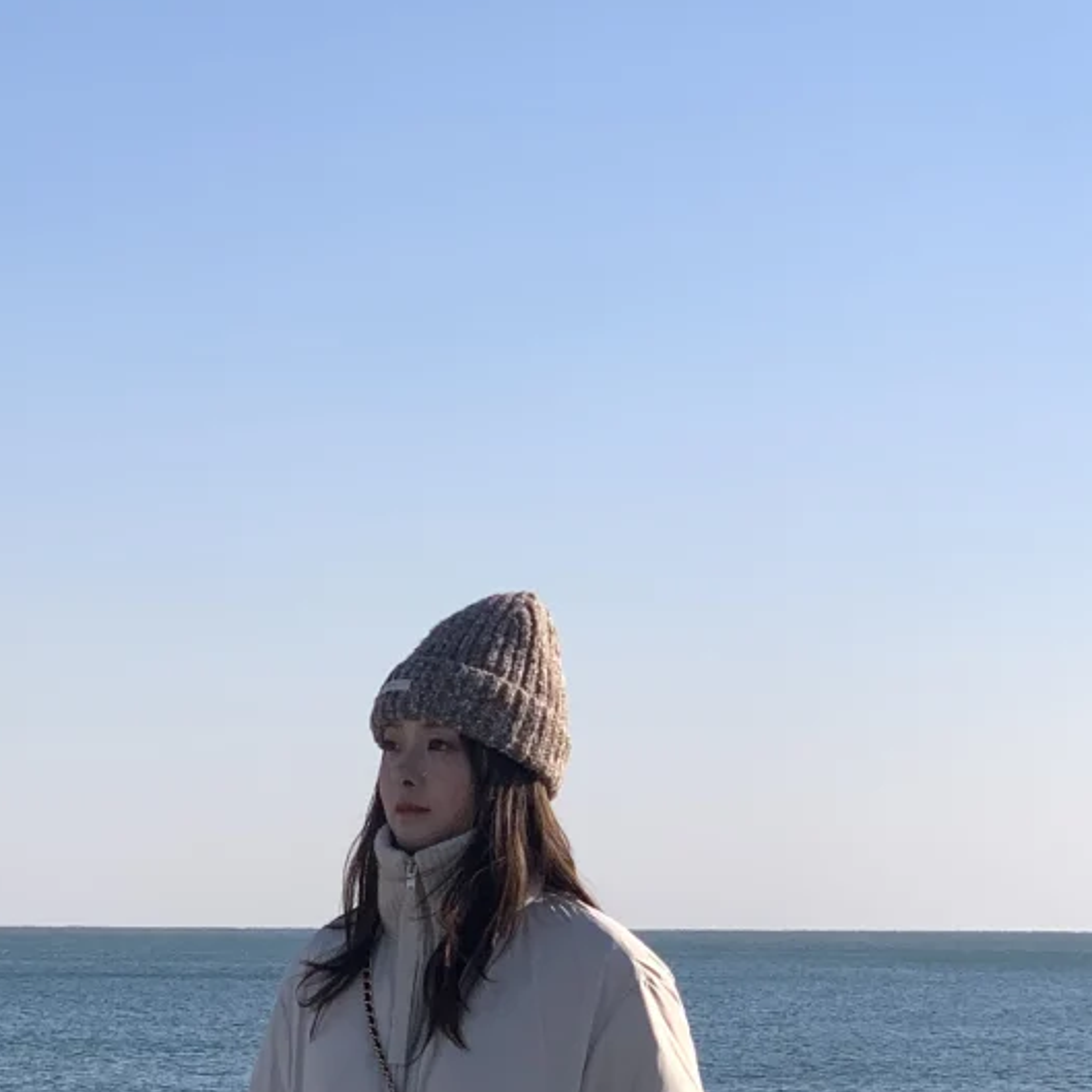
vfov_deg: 13.9
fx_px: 4461
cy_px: 826
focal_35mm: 125
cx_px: 217
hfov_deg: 13.9
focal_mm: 6
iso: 16
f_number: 2.4
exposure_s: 1/1776
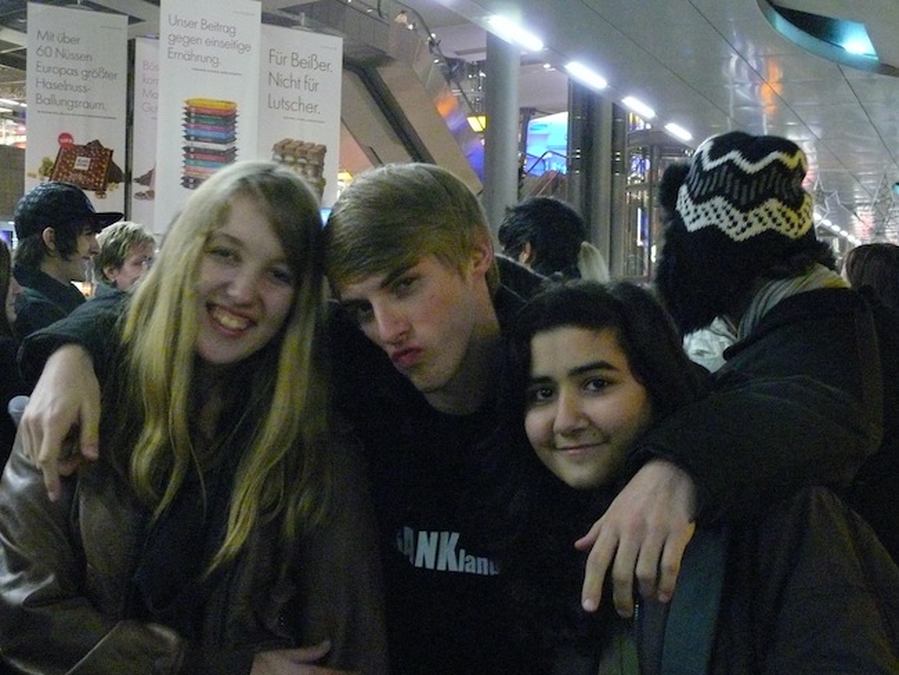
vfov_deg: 30.9
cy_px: 338
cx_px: 450
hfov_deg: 40.4
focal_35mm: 47
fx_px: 1221
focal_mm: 9.2
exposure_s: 1/15
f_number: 2.8
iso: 800
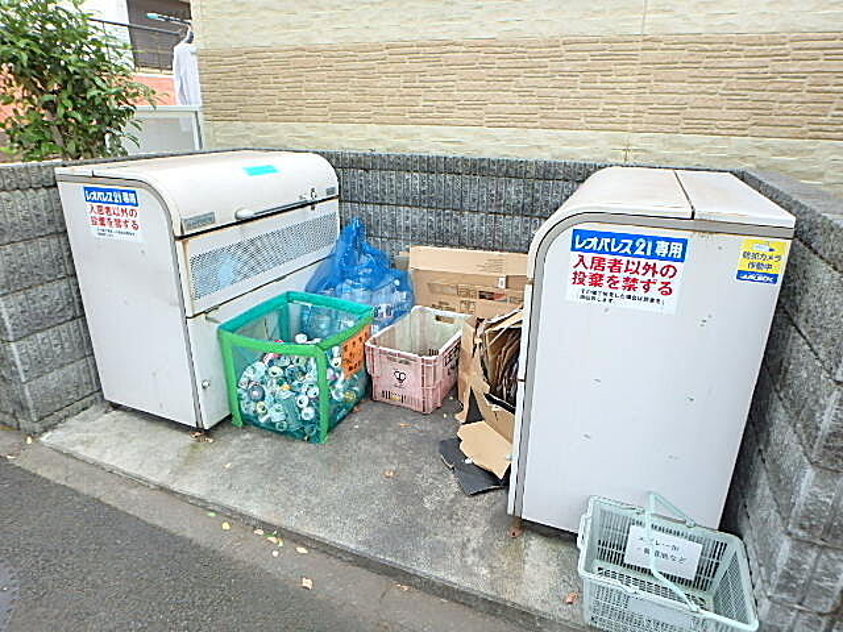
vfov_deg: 63.4
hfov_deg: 79.0
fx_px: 511
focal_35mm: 21
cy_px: 316
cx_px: 422
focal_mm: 3.7
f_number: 3.5
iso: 125
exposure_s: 1/100
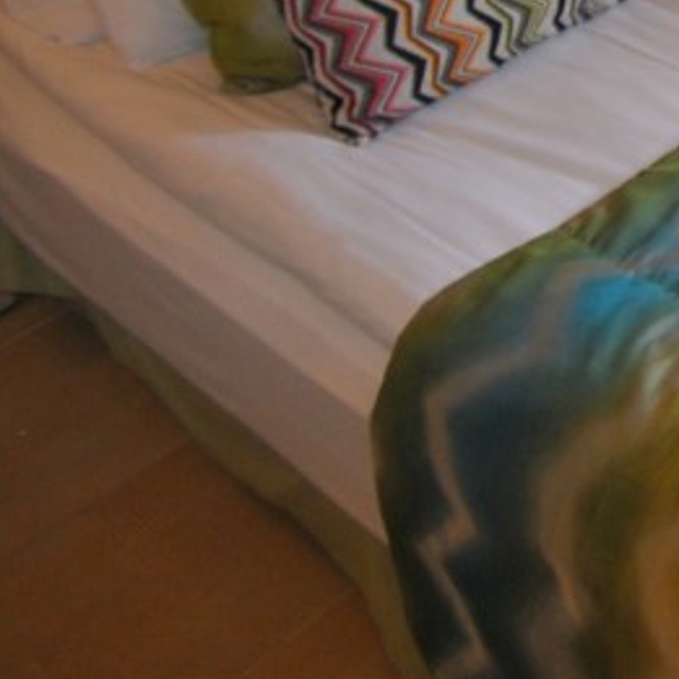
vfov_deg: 25.9
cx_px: 1211
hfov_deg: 21.1
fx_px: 1243
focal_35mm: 56
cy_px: -216
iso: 200
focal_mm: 10
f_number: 3.5
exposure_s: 1/60
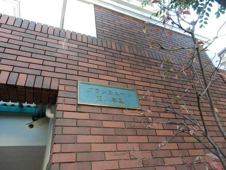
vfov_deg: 56.8
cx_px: 113
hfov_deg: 71.6
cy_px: 85
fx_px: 157
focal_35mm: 24
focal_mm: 4.2
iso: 80
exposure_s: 1/50
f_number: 3
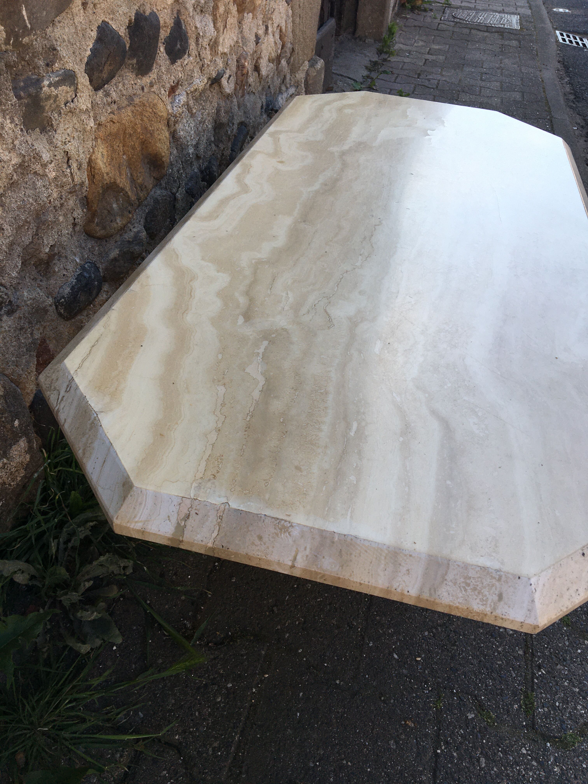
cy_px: 392
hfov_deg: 48.2
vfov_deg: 61.7
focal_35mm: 29
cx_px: 294
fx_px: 657
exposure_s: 1/422
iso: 25
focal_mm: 4.15
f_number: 2.2
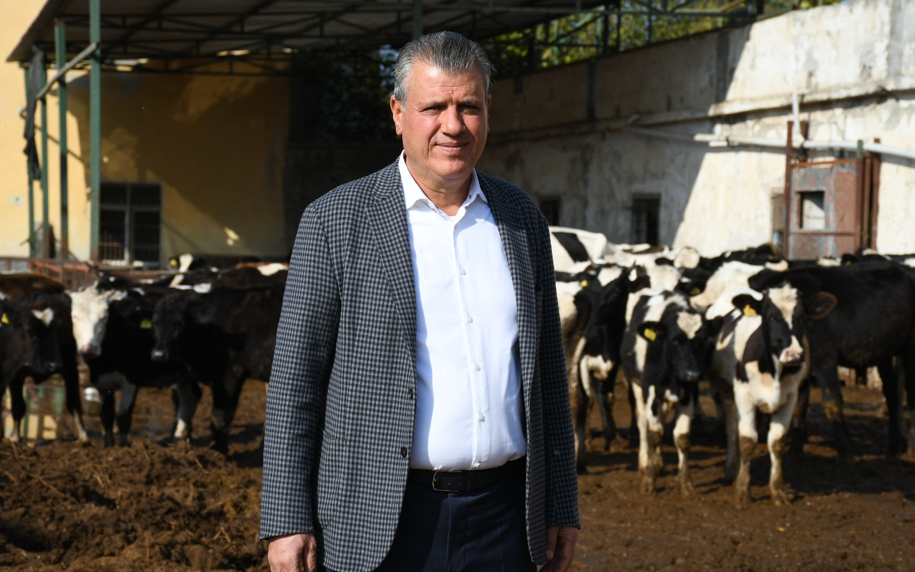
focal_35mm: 86
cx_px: 459
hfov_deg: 24.1
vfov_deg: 15.2
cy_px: 272
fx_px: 2144
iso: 160
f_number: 7.1
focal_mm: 56
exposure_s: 1/800
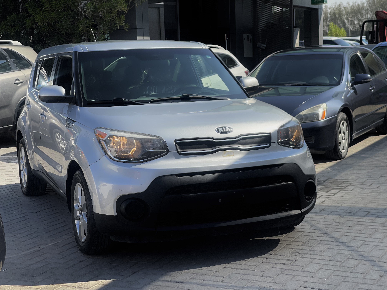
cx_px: 194
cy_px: 145
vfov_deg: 22.9
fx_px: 716
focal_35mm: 64
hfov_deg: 30.3
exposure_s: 1/919
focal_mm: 7.5
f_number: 2.2
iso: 32
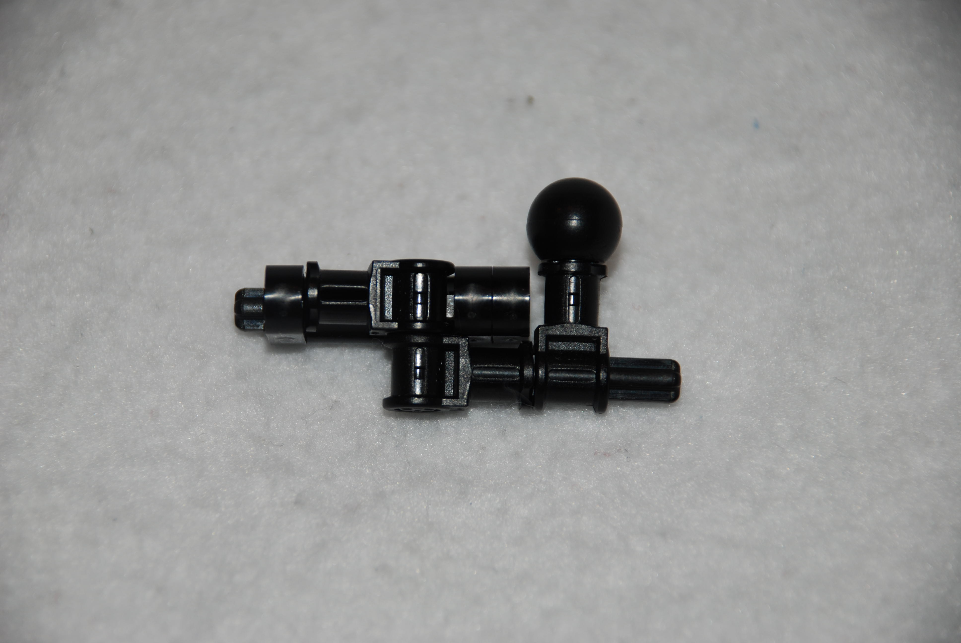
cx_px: 480
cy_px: 322
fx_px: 5412
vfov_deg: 6.8
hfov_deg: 10.1
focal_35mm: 202
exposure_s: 1/60
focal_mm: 135
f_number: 5.6
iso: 100
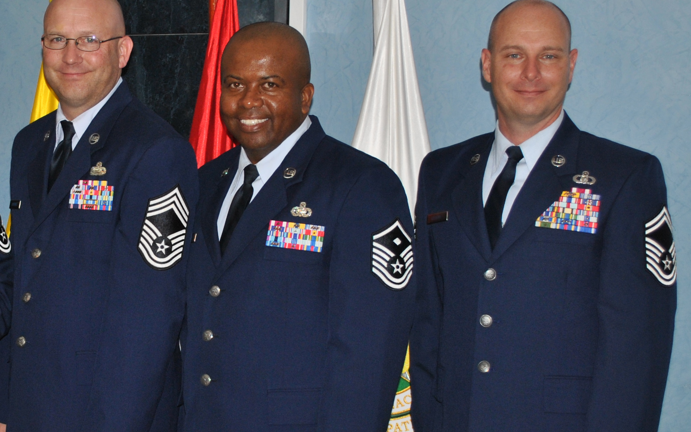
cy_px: 259
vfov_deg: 15.5
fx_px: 1582
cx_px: 90
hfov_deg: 24.1
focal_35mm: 84
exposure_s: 1/60
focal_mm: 28
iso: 200
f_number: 4.5
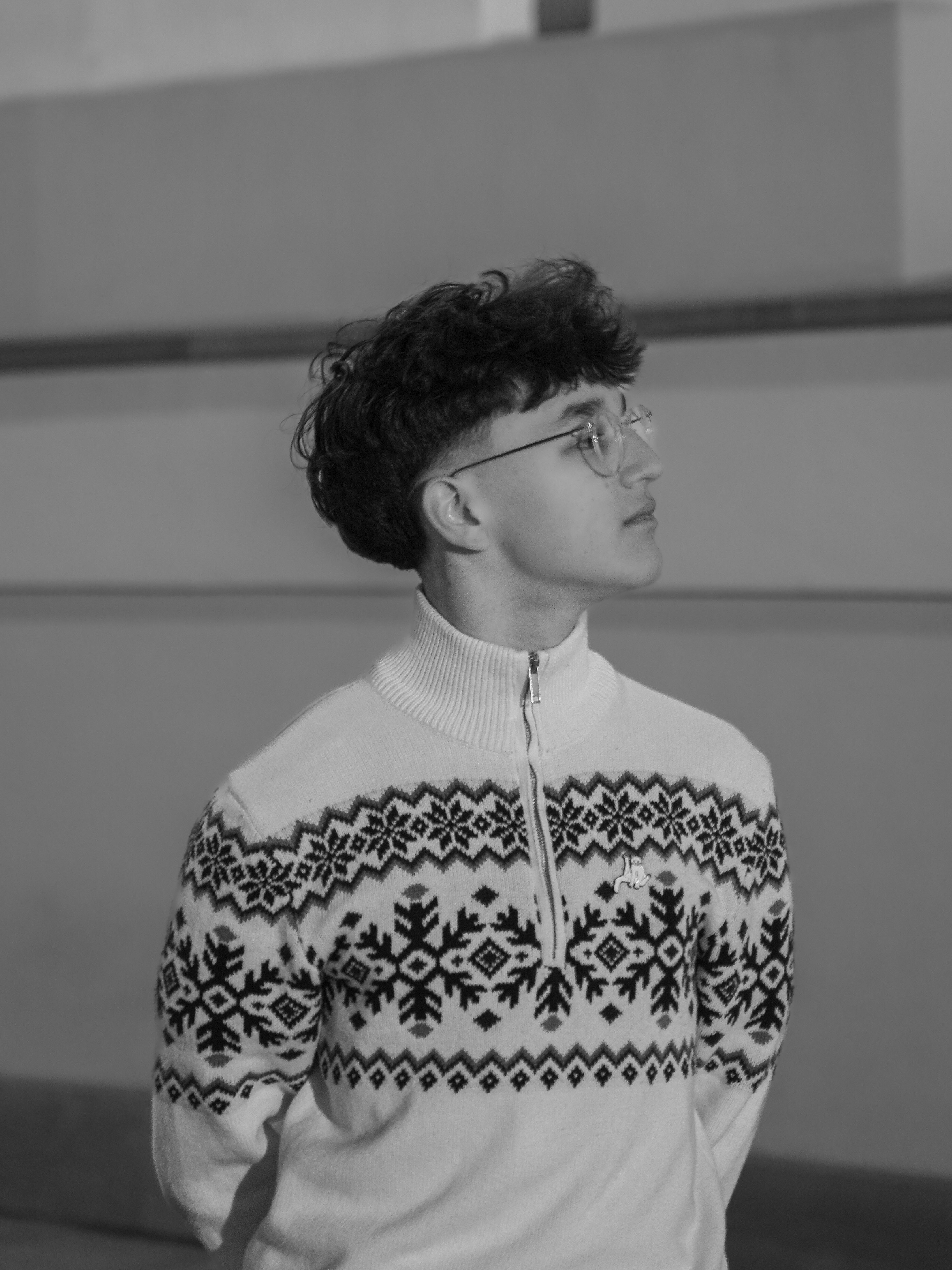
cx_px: 527
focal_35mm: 120
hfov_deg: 12.4
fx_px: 4389
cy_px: 488
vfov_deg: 16.4
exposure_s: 1/13
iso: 400
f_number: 2.8
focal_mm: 59
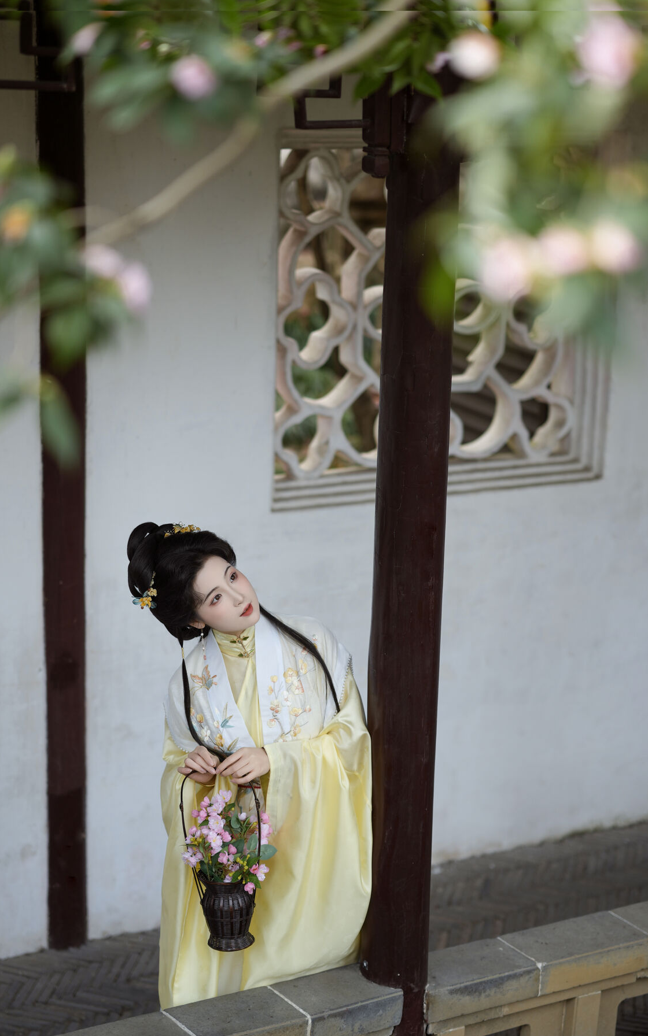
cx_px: 309
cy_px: 519
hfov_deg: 15.0
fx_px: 2458
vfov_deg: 23.8
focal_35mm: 87
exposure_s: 1/160
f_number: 1.6
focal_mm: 85
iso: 100
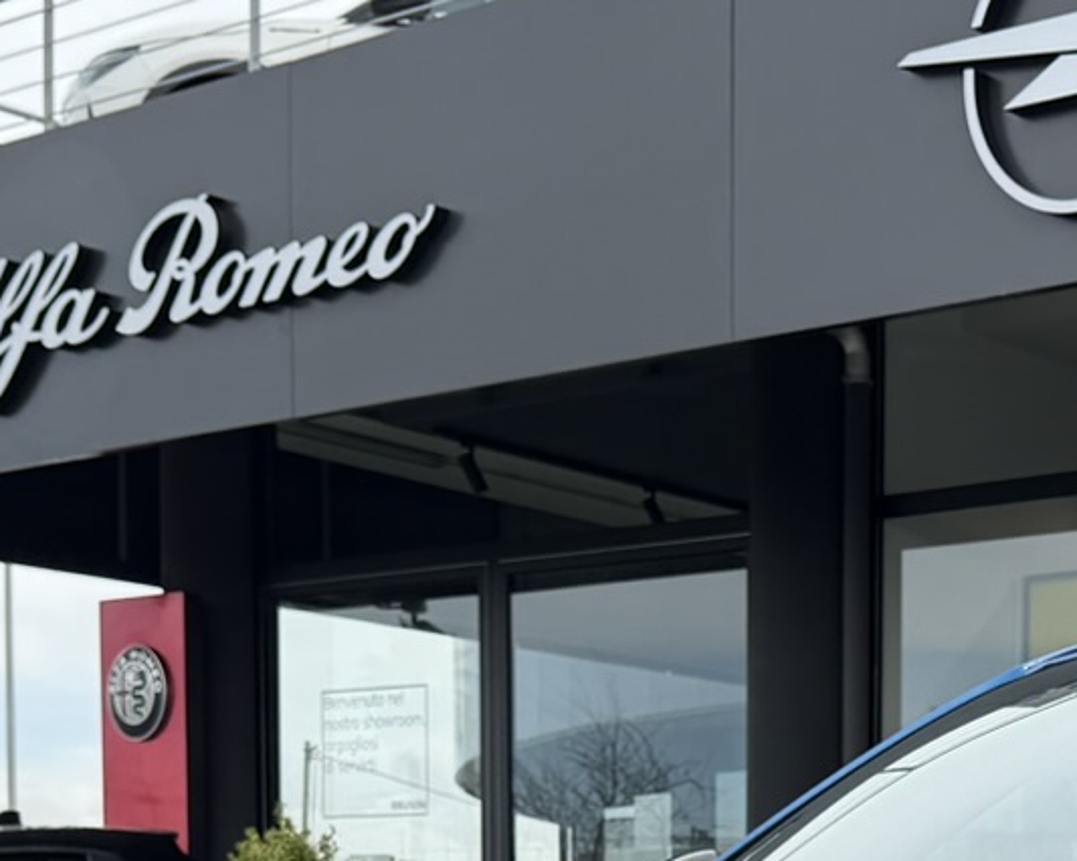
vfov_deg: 15.7
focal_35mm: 90
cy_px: 1310
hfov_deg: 20.6
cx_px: 1079
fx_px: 2868
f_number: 1.78
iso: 80
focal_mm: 6.76
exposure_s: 1/1727
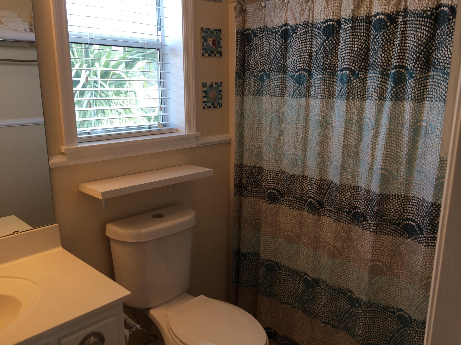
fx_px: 400
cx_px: 230
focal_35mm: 30
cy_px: 172
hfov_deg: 60.0
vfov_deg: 46.8
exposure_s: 1/60
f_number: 2.2
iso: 40
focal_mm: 4.12
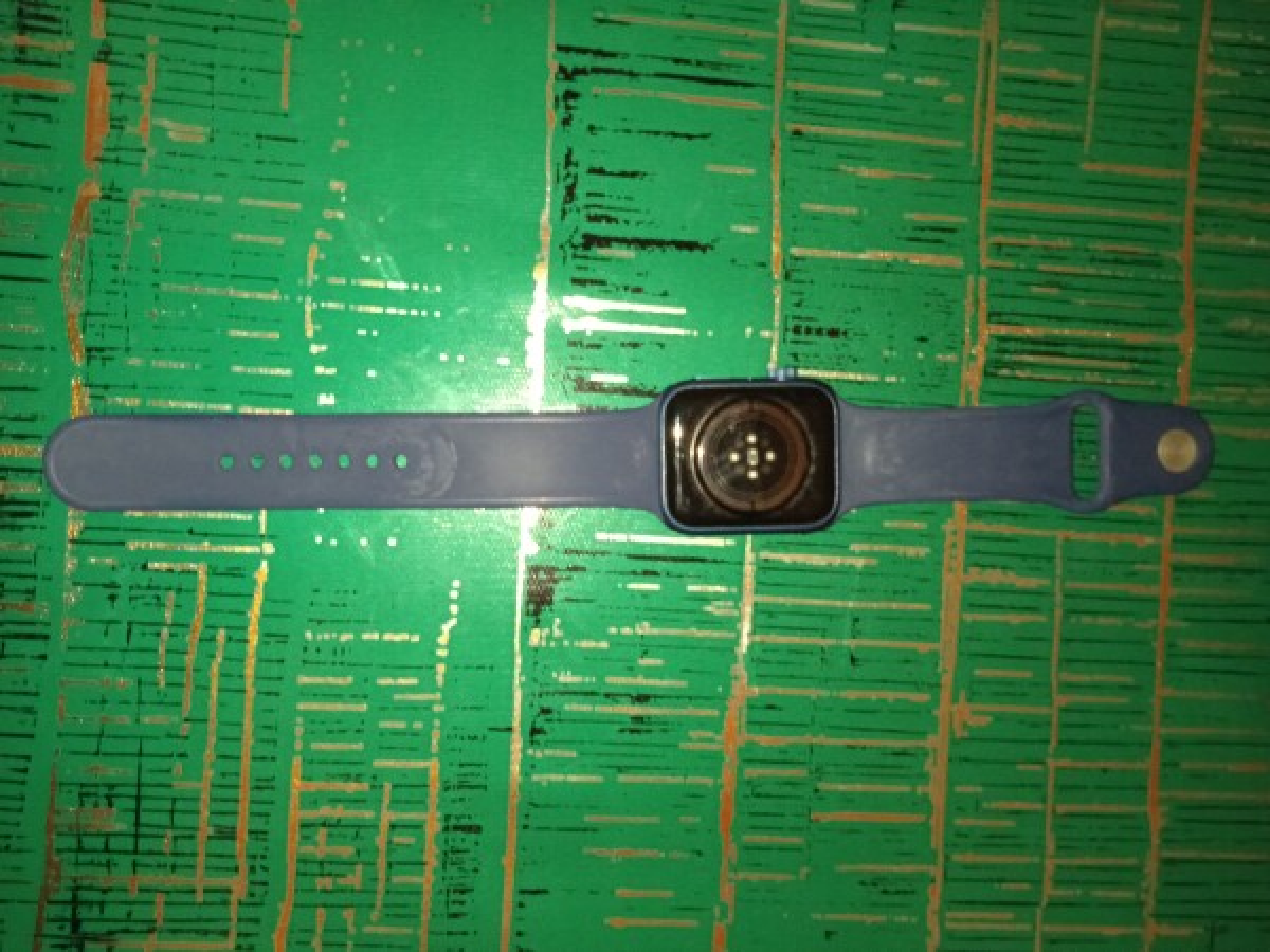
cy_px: 476
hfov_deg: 63.4
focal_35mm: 28
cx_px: 635
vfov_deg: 49.7
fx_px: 1027
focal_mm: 3.43
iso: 807
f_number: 2.2
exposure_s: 1/20
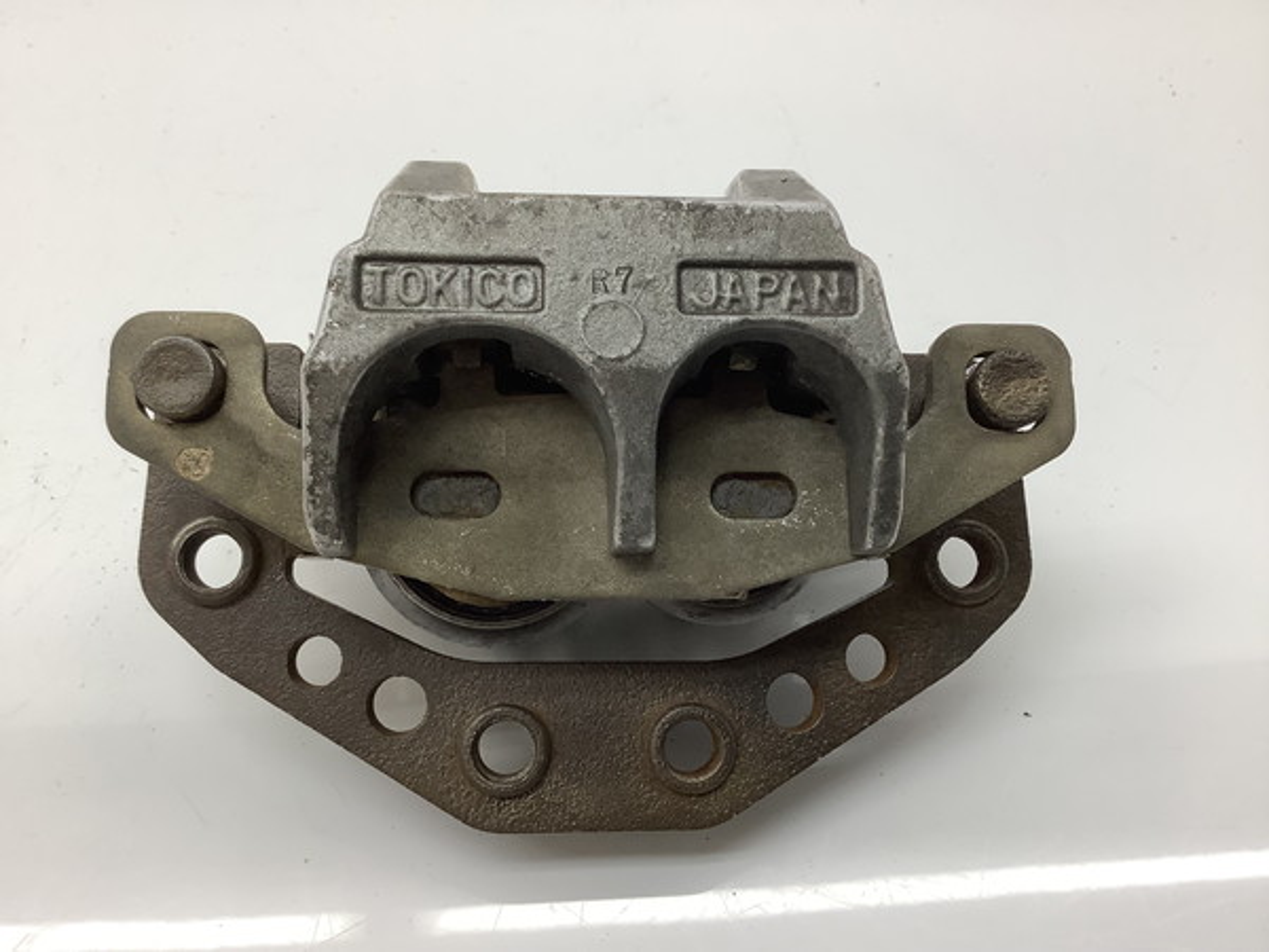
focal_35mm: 31
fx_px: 1136
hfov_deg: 58.4
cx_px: 634
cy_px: 476
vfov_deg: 45.4
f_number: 2.4
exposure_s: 1/120
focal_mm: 3.3
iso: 64
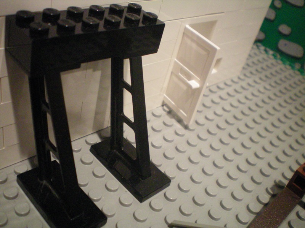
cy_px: 114
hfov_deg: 49.0
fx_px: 335
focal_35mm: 38
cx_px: 152
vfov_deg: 37.7
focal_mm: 6.3
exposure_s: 1/15
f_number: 3.1
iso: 400
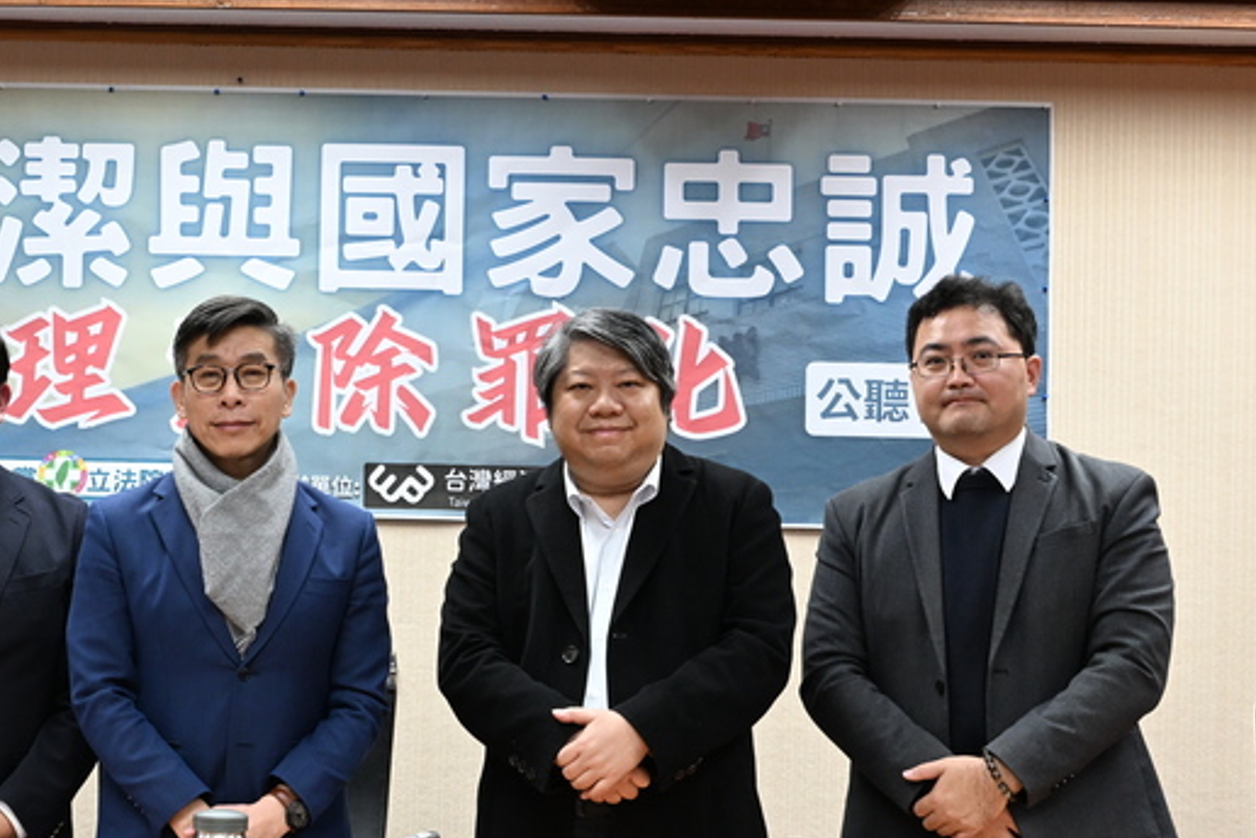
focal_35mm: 76
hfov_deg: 26.2
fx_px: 2647
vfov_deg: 18.0
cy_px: 482
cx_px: 258
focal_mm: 29
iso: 1250
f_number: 8
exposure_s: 1/50
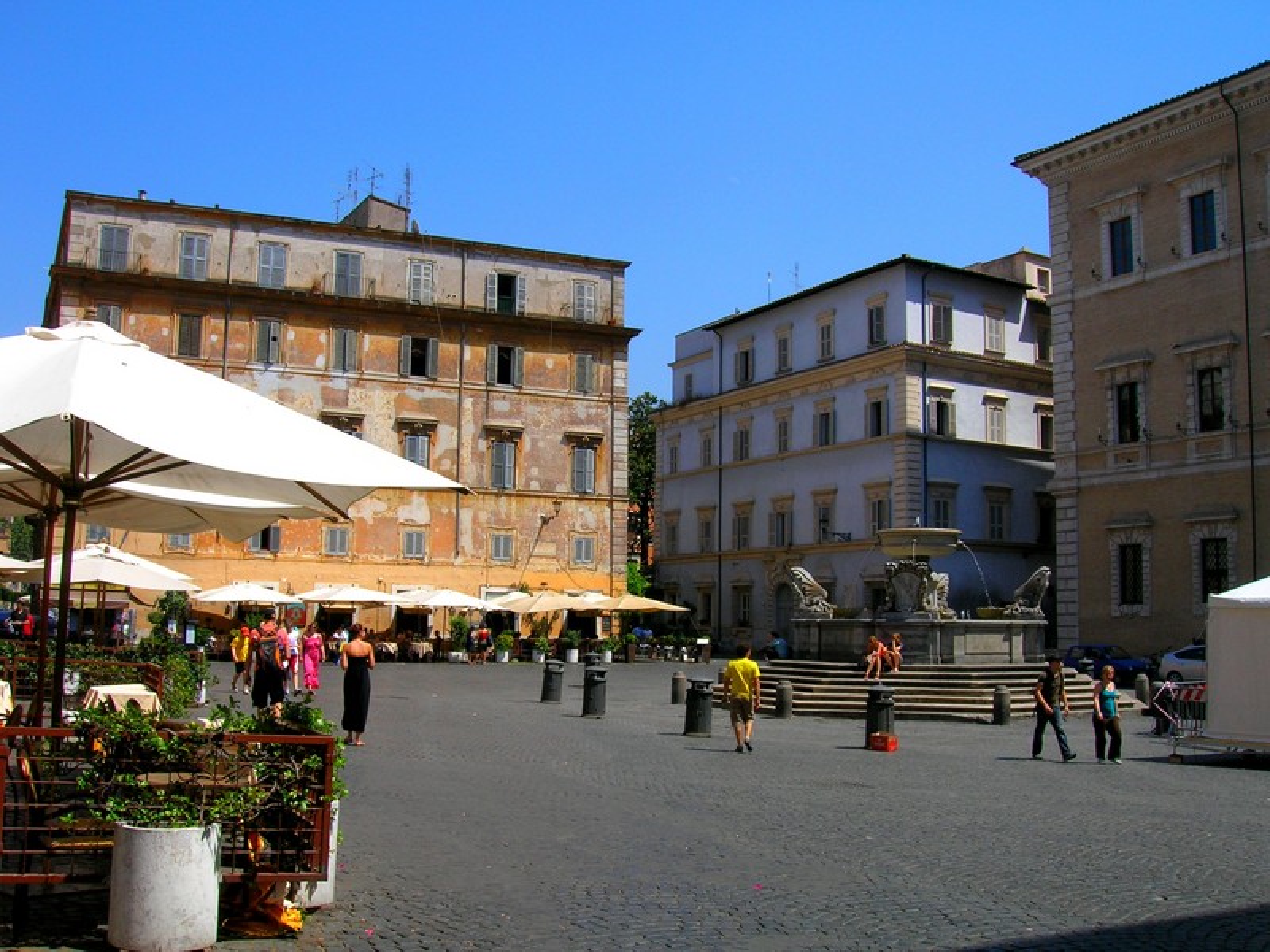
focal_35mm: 34
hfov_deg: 54.0
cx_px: 635
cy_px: 476
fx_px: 1247
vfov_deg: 41.8
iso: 50
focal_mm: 5.7
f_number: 4.9
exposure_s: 1/482
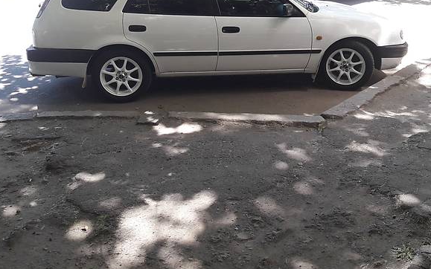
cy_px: 60
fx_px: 482
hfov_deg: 48.1
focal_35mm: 41
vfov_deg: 30.6
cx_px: 241
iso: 40
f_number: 1.9
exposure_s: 1/124
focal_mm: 3.7
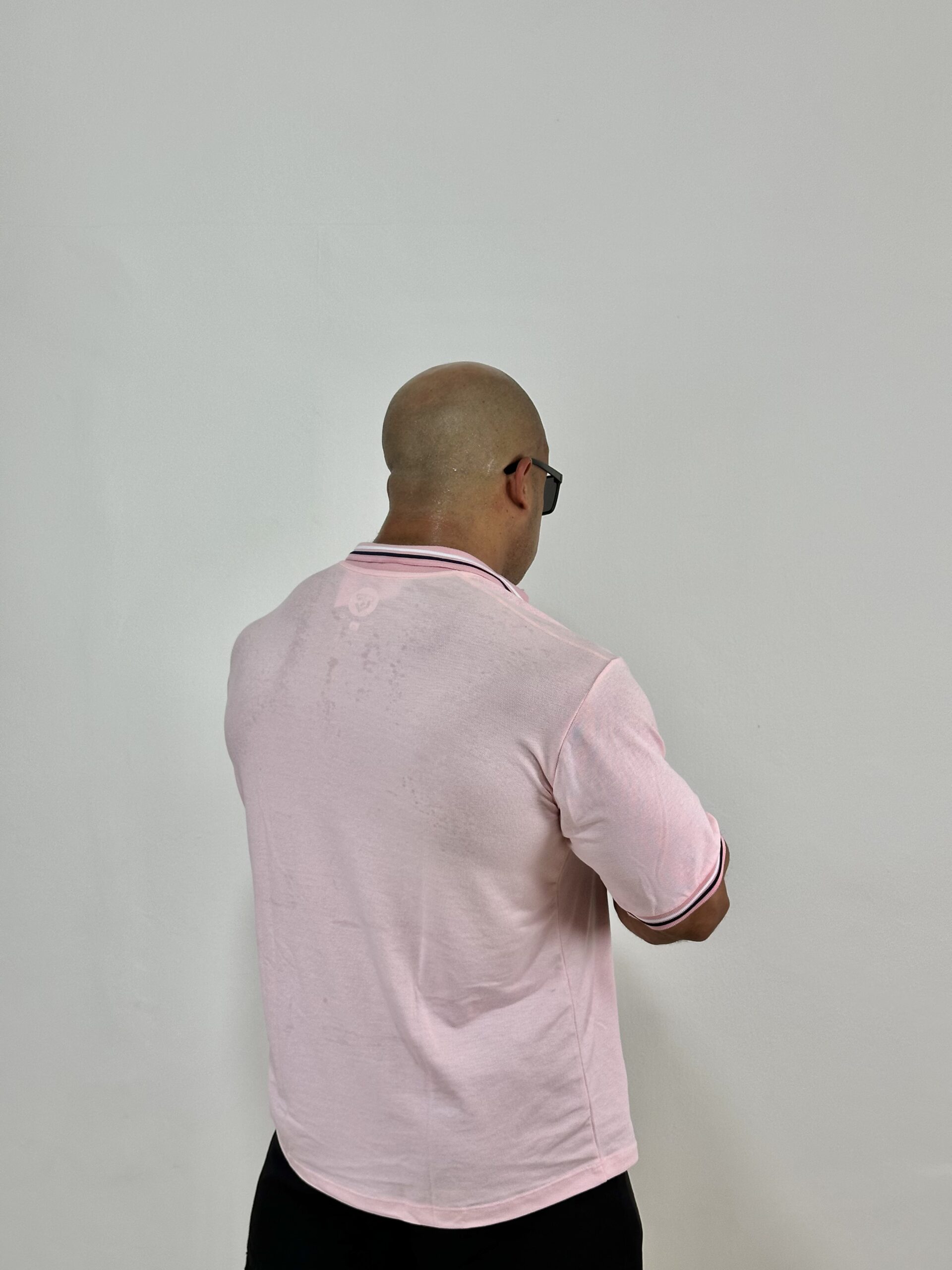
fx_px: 1760
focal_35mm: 48
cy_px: 635
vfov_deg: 39.7
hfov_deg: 30.3
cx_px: 476
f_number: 1.78
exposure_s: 1/223
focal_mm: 6.86
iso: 50
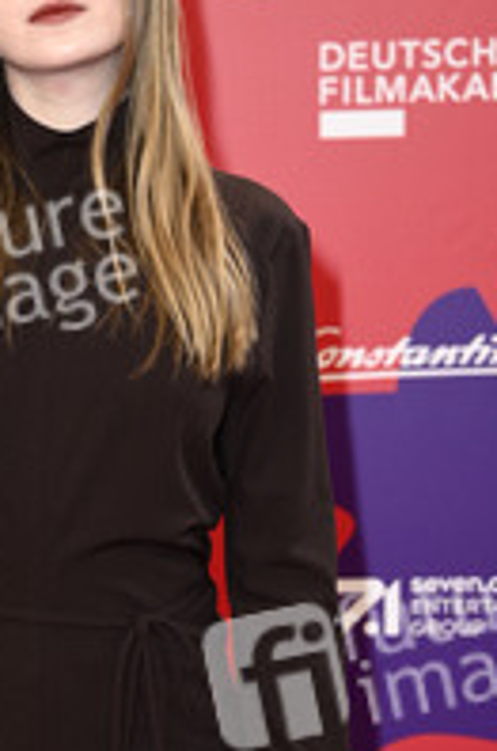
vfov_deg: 12.0
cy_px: 470
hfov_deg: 7.9
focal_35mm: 172
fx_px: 3580
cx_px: 53
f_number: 5.6
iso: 500
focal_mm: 85
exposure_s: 1/250
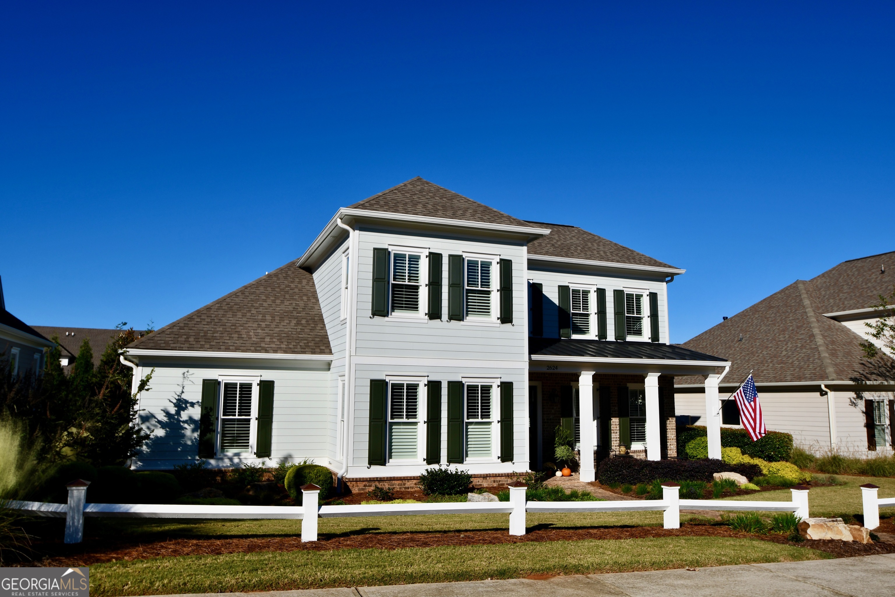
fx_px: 621
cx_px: 448
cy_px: 298
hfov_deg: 71.5
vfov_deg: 51.3
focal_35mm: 25
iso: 100
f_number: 10
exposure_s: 1/400
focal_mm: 17
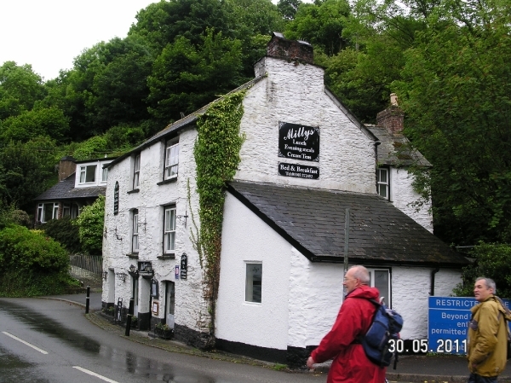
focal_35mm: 38
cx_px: 256
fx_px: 561
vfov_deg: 37.7
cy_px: 192
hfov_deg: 49.0
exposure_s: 1/90
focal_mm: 7.8
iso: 100
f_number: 5.6
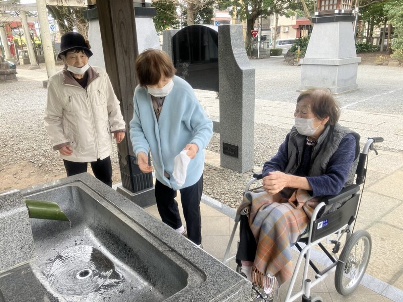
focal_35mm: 28
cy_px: 151
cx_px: 202
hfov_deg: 63.4
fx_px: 326
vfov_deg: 49.7
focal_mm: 3.99
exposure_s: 1/133
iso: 25
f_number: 1.8
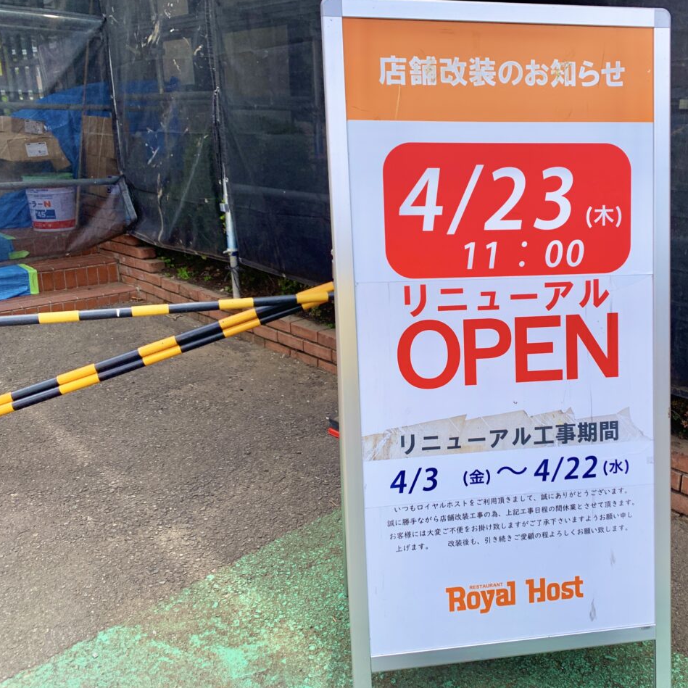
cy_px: 344
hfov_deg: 51.7
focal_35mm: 31
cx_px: 448
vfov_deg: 52.5
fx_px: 697
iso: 25
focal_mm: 4.25
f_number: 1.8
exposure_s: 1/864
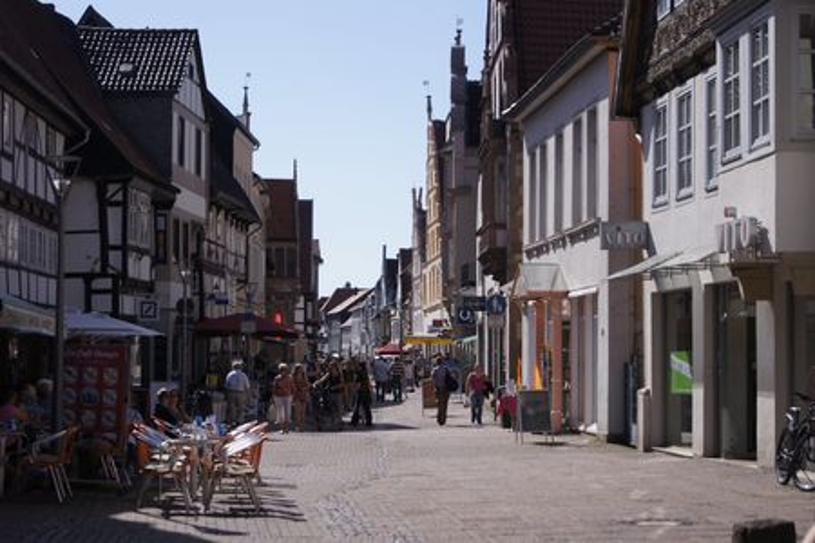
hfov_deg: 24.6
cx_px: 408
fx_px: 1868
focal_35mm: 82
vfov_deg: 16.6
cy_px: 272
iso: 200
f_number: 5.6
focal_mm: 55
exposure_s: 1/1250
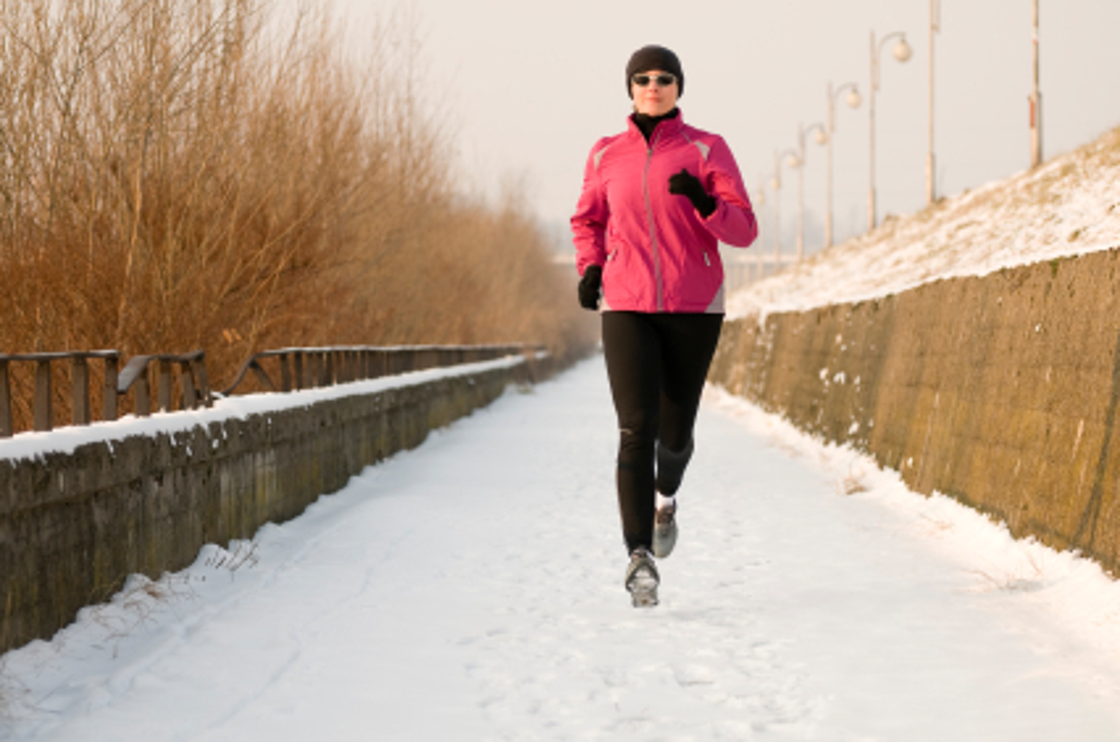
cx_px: 560
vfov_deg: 8.3
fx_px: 5122
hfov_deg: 12.5
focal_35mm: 165
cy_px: 371
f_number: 4.5
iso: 200
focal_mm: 110
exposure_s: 1/320
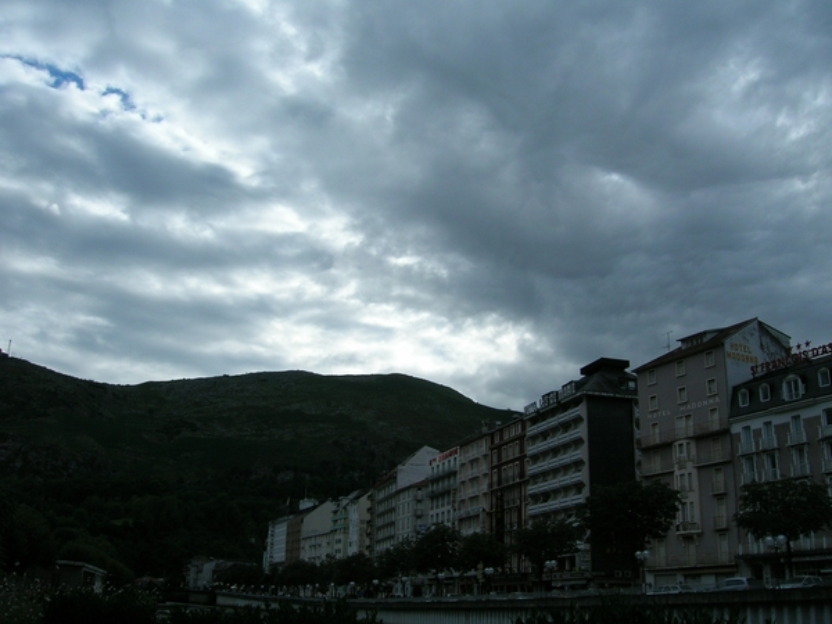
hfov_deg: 54.0
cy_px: 312
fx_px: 817
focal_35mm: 34
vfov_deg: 41.8
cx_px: 416
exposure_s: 1/671
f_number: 4.9
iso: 50
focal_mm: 5.7
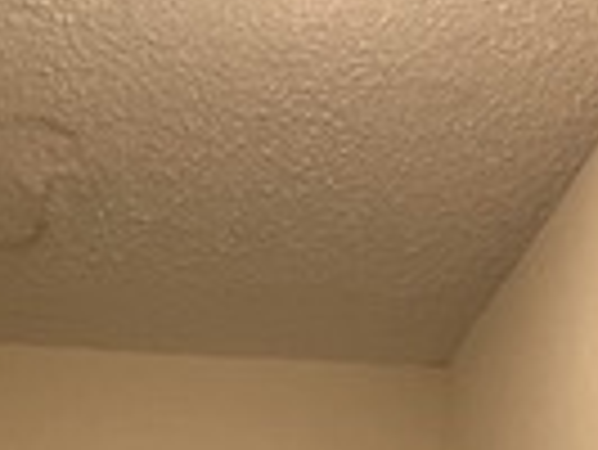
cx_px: 45
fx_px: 1349
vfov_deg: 13.2
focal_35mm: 78
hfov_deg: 24.2
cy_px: 1130
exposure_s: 1/120
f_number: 1.8
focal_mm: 1.57
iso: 125
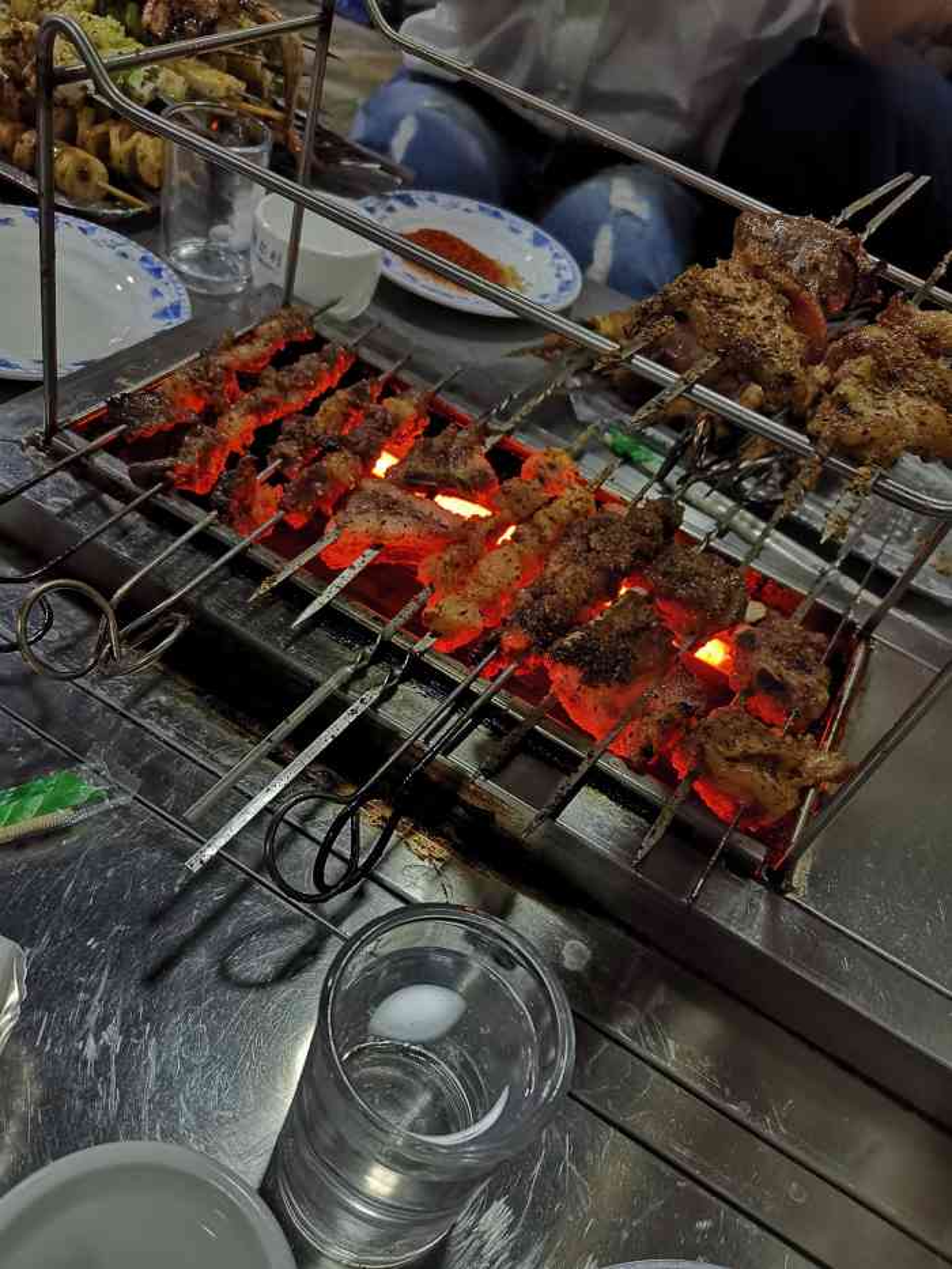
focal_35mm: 27
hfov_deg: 51.4
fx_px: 990
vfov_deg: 65.3
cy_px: 634
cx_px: 476
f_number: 1.8
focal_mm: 3.95
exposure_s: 1/50
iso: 500
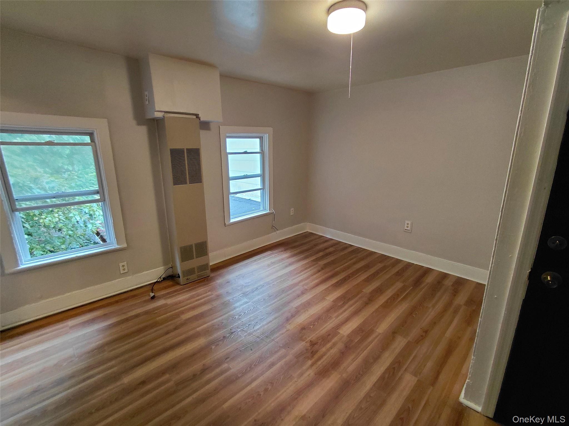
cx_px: 284
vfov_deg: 78.1
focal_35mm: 16
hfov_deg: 94.5
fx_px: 263
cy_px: 213
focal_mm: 1.64
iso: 250
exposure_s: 1/60
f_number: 2.2
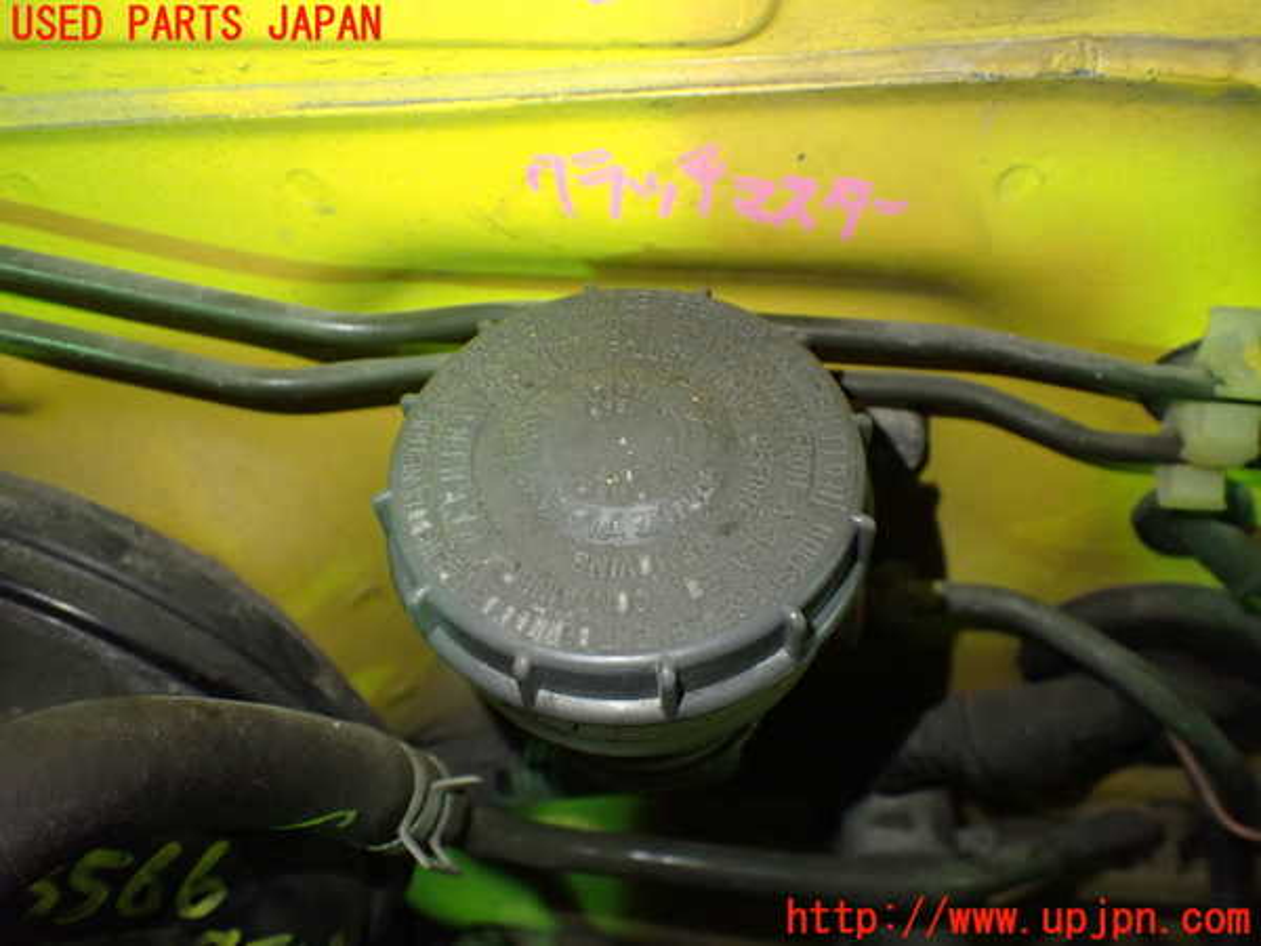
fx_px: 1093
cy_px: 473
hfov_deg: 60.0
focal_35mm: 30
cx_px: 630
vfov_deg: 46.8
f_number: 2.3
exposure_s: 1/100
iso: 800
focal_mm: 5.4
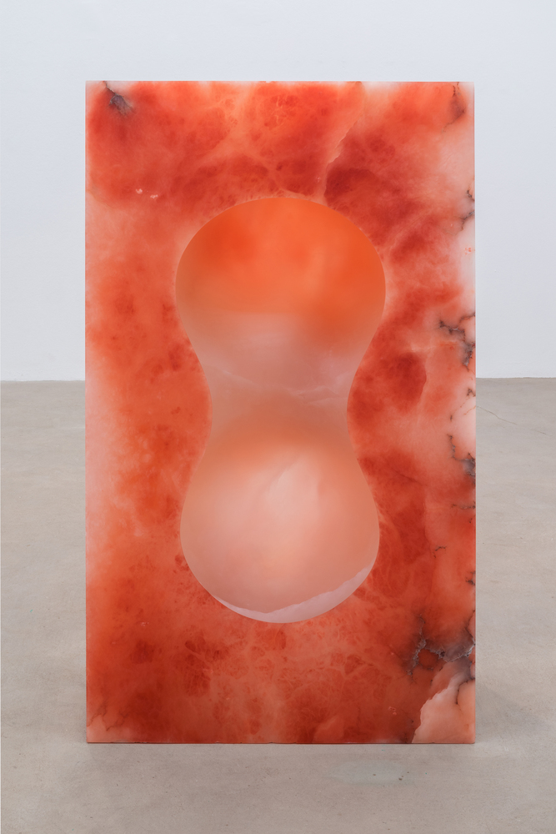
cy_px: 417
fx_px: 1158
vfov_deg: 39.6
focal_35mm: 50
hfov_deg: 27.0
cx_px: 278
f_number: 22
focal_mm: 50
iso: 50
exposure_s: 4
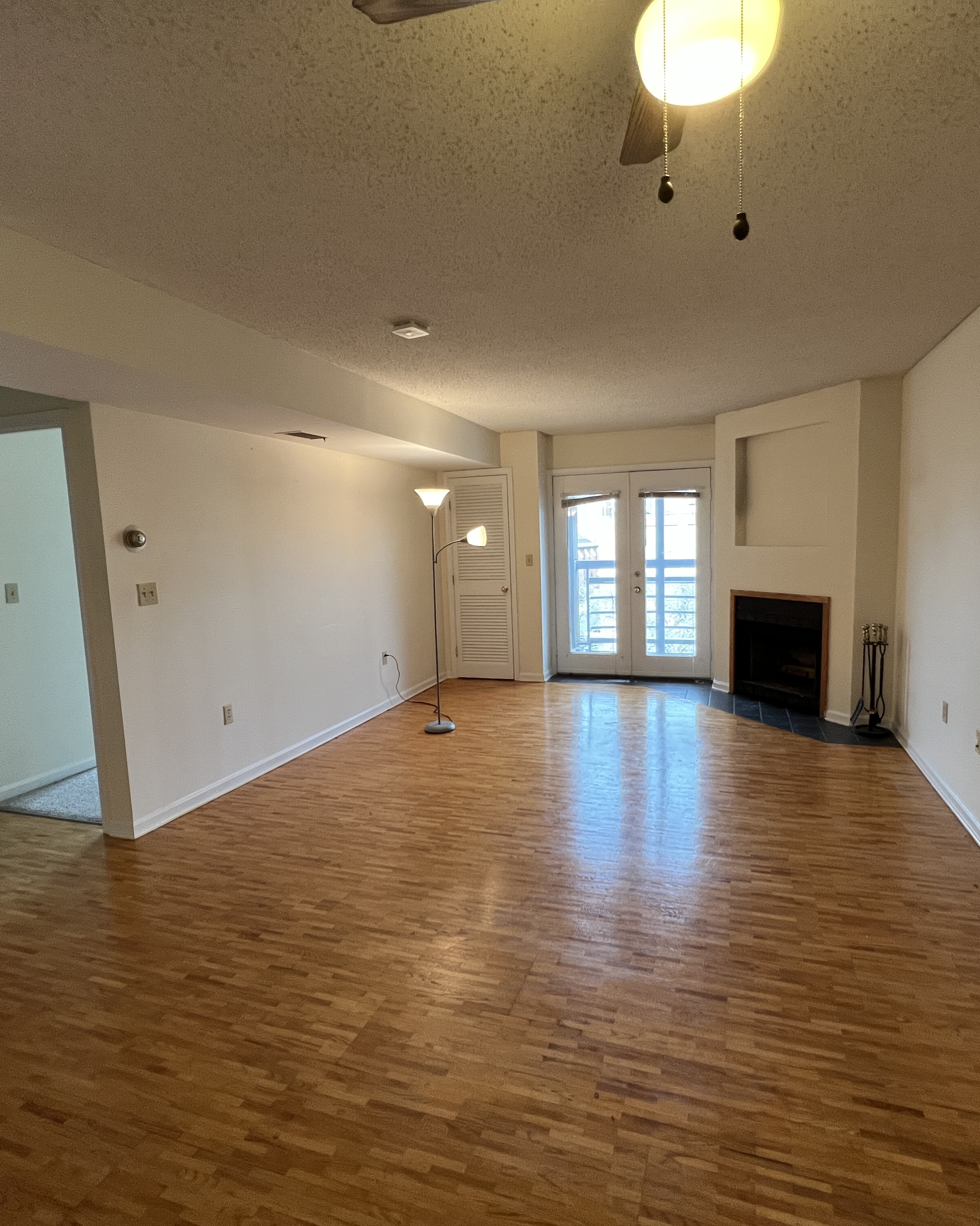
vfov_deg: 89.6
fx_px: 616
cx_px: 535
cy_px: 614
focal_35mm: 17
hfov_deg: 76.8
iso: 200
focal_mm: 1.57
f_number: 1.8
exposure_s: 1/120
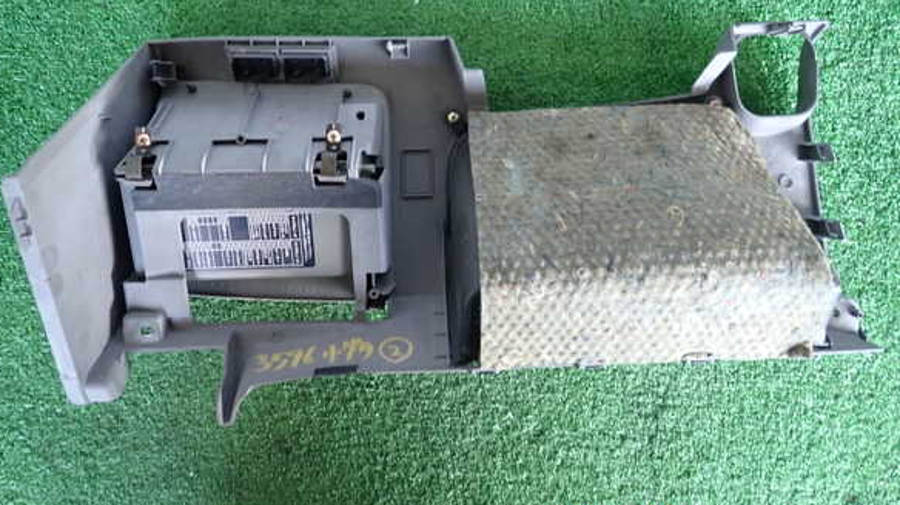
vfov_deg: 41.2
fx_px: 668
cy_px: 196
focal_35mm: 28
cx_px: 439
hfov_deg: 67.9
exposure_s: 1/30
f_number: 2
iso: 200
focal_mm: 4.5
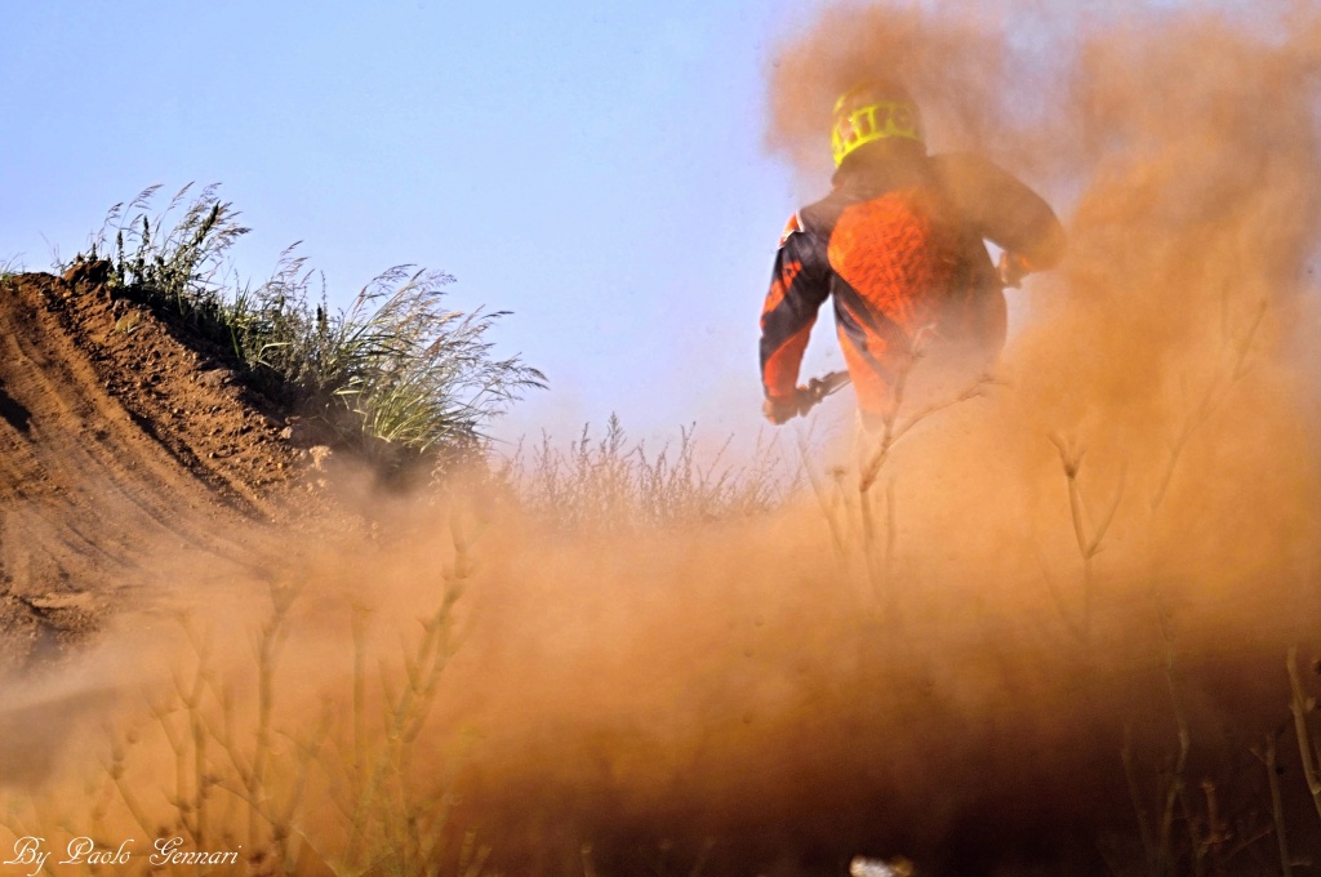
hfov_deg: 6.0
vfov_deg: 4.0
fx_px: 12643
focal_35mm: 345
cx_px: 660
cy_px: 438
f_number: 7.1
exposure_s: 1/1000
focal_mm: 230
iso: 400
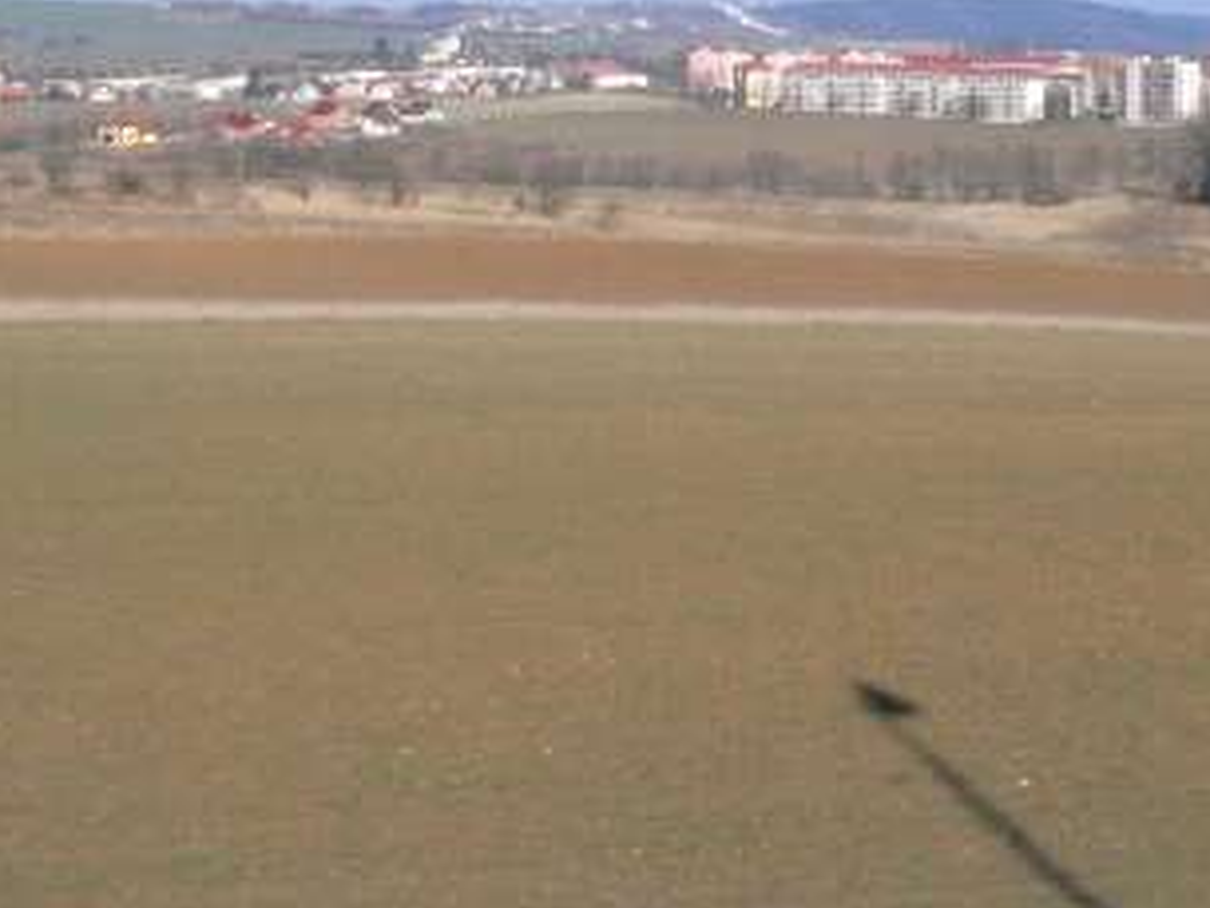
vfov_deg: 19.4
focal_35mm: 75
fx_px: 2623
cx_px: 1275
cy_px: 170
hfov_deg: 24.5
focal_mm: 7.4
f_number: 8
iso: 400
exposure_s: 1/640
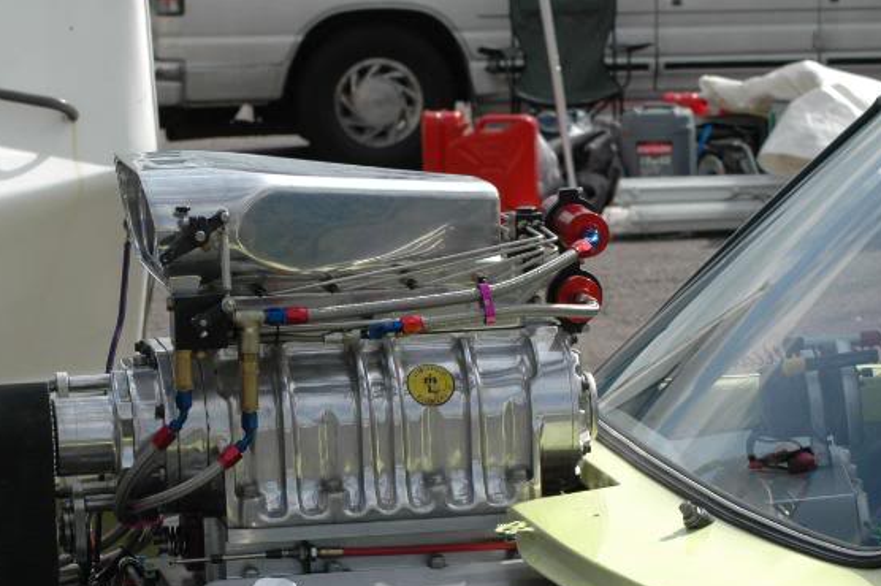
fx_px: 3693
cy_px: 317
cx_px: 268
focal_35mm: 151
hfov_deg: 13.6
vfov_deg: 9.1
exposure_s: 1/400
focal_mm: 70
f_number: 10
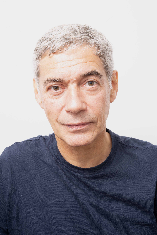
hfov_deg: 27.0
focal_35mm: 50
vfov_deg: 39.6
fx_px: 327
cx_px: 78
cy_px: 118
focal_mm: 50
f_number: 18
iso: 400
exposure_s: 1/60
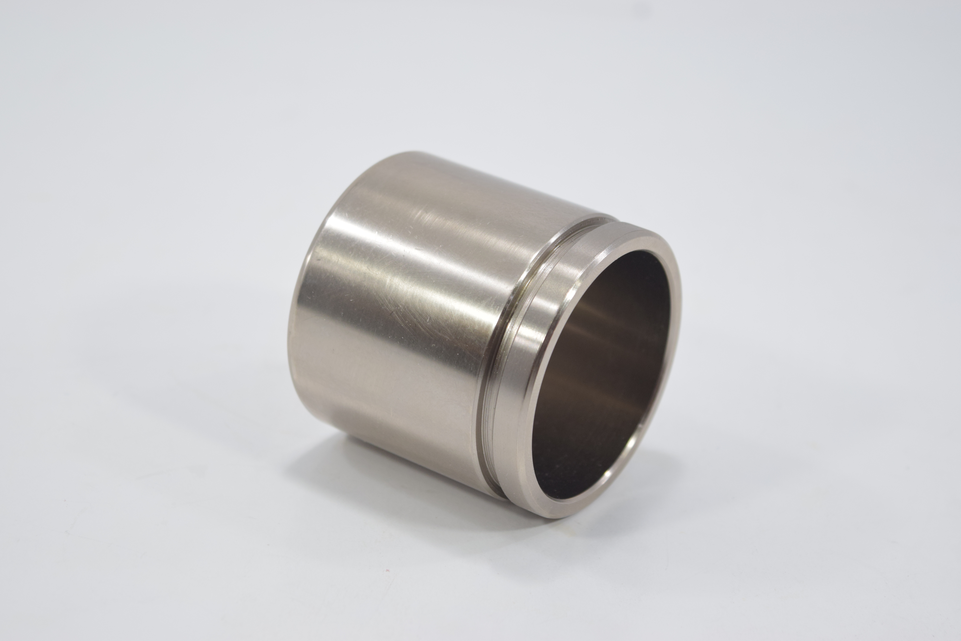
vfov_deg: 16.6
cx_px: 480
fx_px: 2202
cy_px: 320
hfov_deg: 24.6
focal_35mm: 82
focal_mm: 55
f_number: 5.6
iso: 500
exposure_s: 1/100
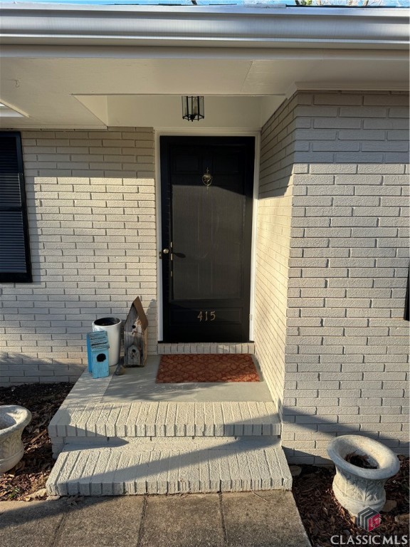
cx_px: 205
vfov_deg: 71.6
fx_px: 379
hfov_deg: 56.8
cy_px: 274
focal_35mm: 24
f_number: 1.78
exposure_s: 1/802
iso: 80
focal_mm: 6.86
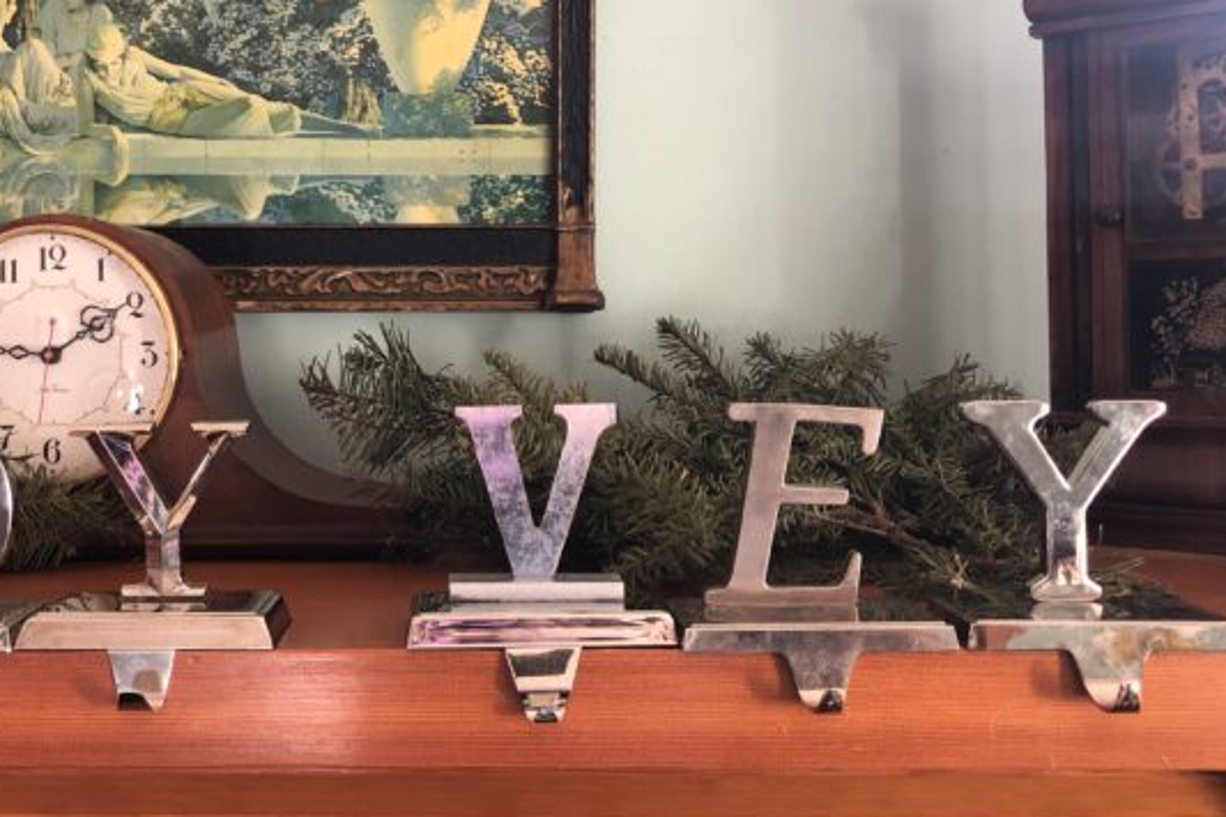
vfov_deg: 31.7
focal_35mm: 42
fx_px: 1430
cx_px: 444
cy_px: 313
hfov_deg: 45.9
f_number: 1.8
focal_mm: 3.99
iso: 40
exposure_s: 1/17
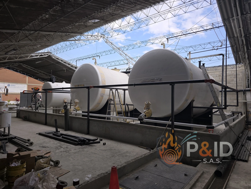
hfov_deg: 73.9
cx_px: 126
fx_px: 167
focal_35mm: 23
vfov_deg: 58.9
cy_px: 94
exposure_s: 1/273
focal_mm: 6.3
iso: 12
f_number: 1.7
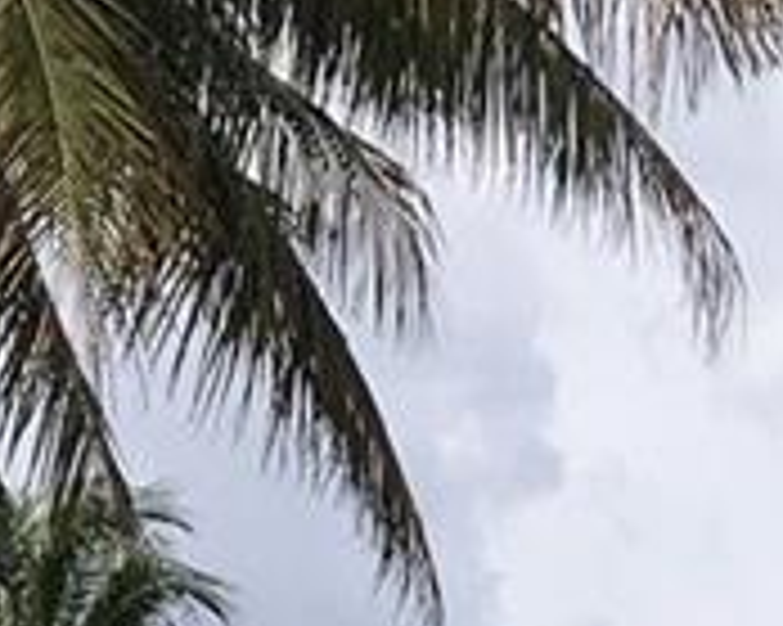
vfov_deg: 7.0
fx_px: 4516
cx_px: 1318
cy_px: 1959
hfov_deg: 9.5
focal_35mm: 195
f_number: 2.2
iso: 25
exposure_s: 1/2481
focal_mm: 4.15
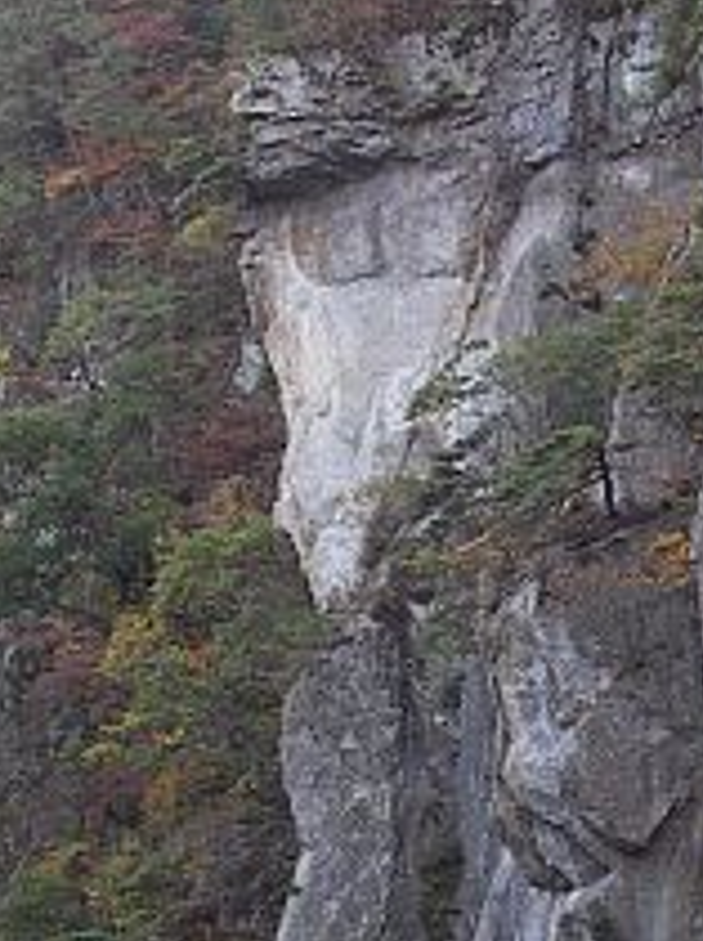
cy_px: 945
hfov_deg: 11.8
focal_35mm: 125
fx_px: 3392
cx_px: 618
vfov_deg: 15.5
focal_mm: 10.7
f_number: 5.6
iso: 100
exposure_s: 1/20
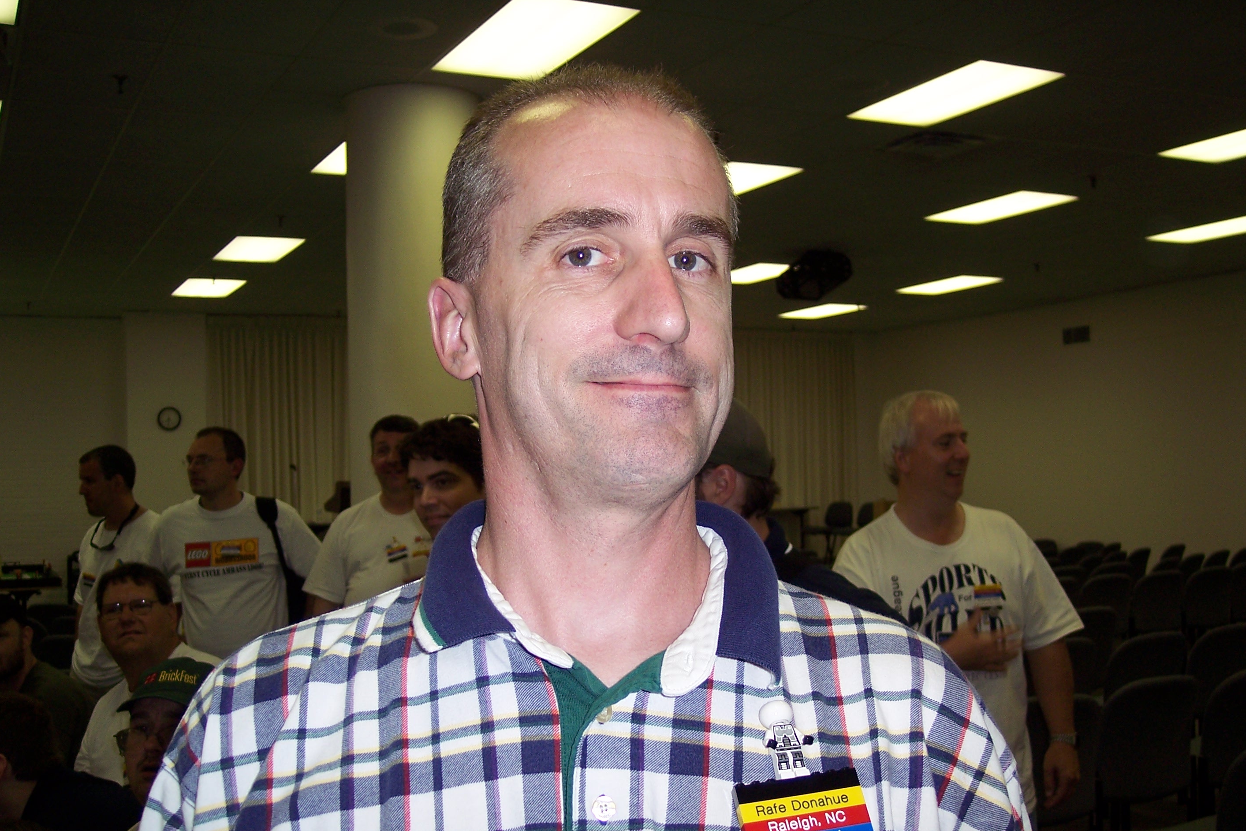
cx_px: 621
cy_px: 469
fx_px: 1419
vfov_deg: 32.6
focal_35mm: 41
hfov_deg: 47.4
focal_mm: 8
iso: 100
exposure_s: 1/60
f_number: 2.8
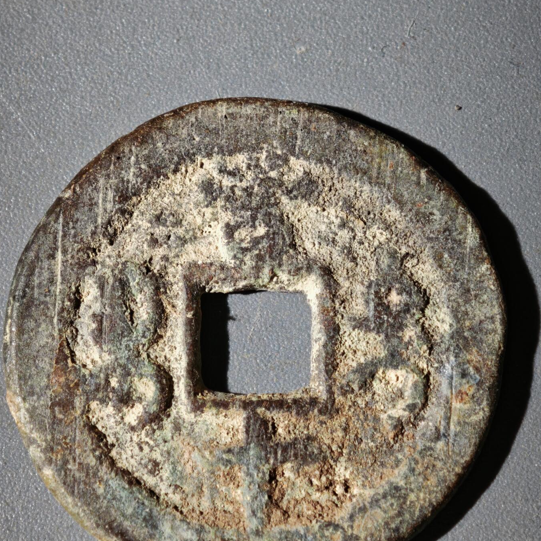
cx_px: 270
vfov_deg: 13.4
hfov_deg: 13.4
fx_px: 2299
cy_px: 308
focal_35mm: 130
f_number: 2
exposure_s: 1/100
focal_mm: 9
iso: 320
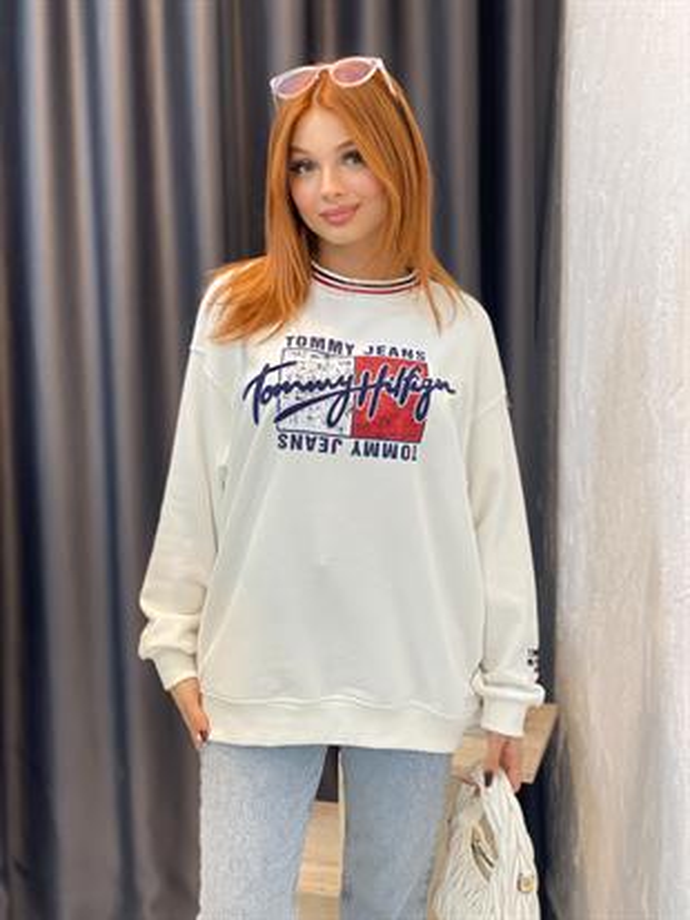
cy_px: 460
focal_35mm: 52
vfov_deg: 36.8
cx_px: 345
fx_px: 1381
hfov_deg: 28.0
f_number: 2
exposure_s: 1/100
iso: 160
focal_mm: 6
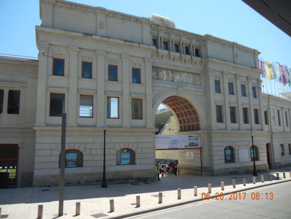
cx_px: 146
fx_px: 252
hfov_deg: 60.0
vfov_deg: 46.8
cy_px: 110
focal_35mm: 30
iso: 160
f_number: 7
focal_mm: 5.4
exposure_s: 1/307
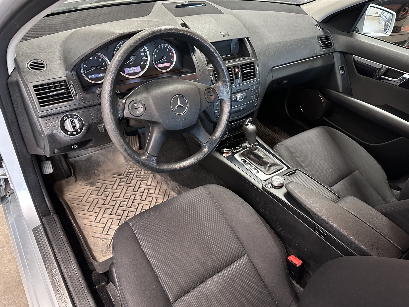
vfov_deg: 56.8
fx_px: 284
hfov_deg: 71.6
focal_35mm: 24
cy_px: 154
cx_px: 204
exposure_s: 1/33
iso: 640
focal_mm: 6.86
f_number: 1.78
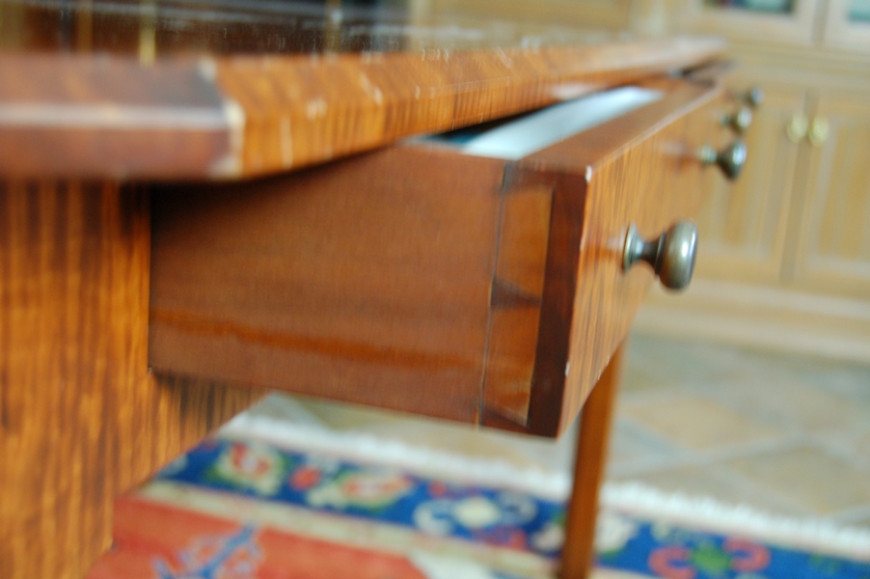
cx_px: 435
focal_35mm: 51
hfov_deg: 38.9
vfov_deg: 26.4
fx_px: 1232
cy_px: 290
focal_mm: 34
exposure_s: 1/6
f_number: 4.5
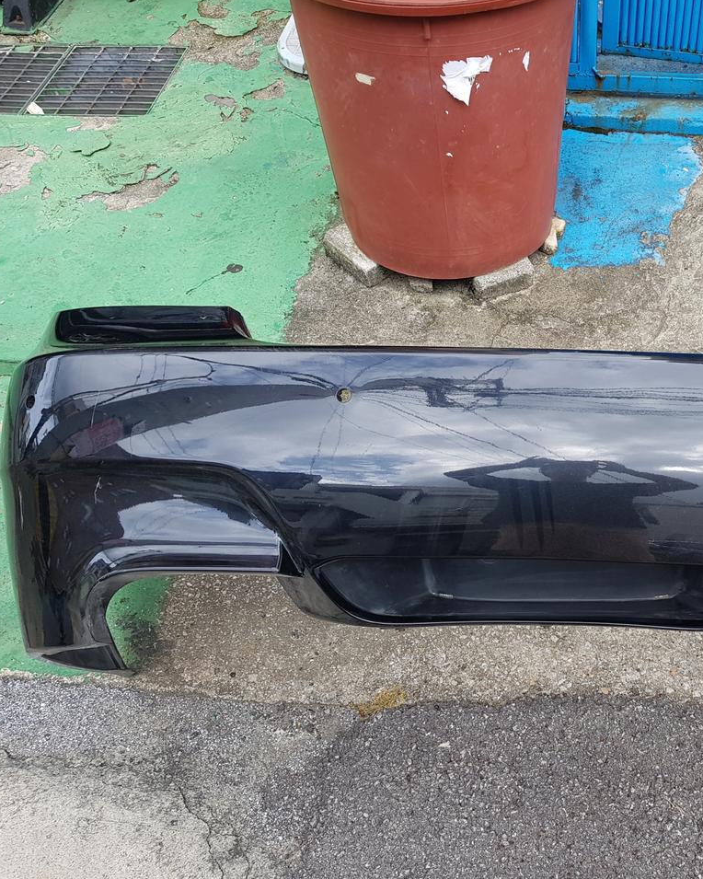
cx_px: 551
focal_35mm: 34
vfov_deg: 52.8
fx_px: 884
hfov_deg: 41.7
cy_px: 438
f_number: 1.7
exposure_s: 1/346
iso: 40
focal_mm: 4.2
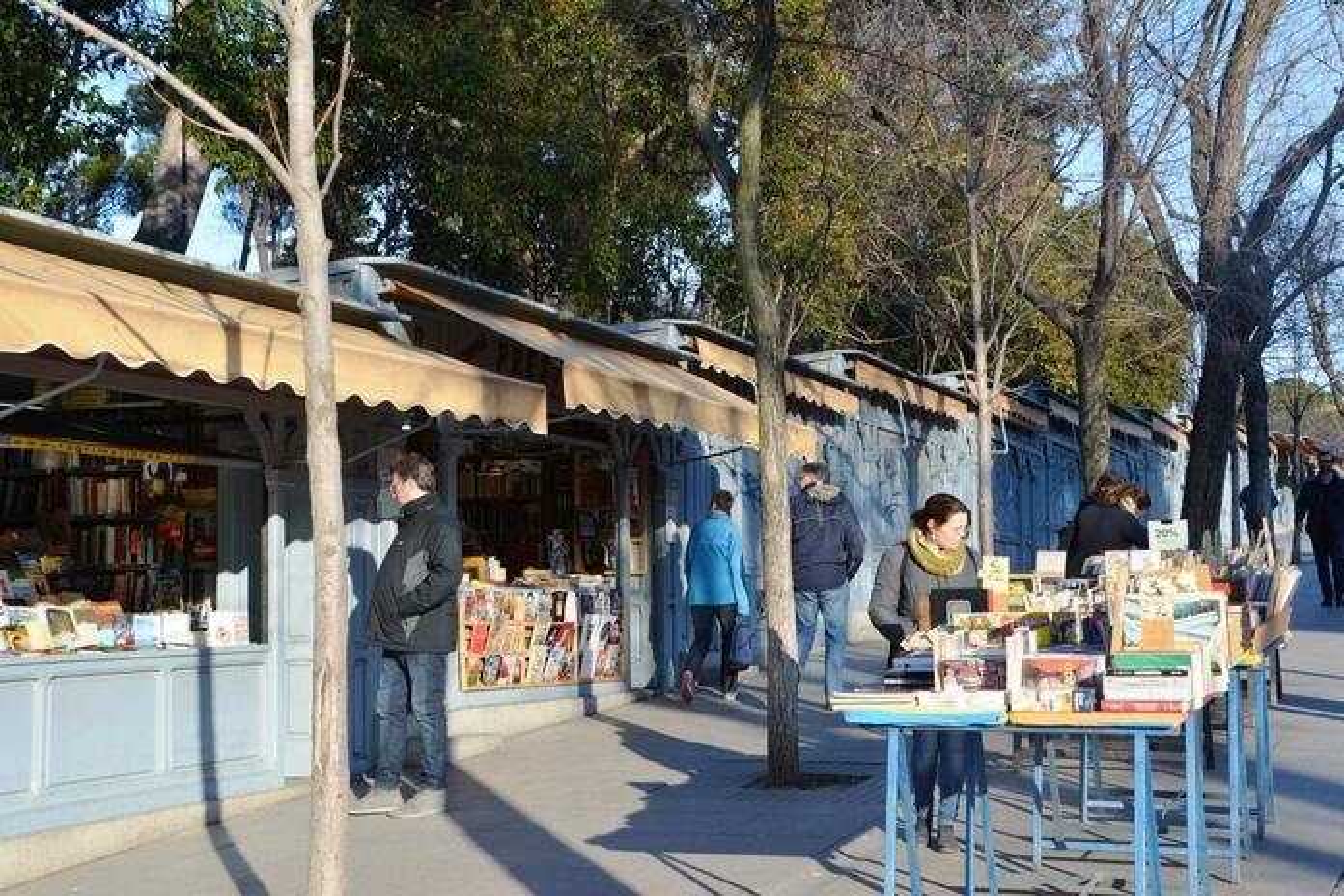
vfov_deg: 25.8
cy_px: 448
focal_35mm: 52
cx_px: 672
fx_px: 1960
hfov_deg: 37.9
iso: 100
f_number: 9
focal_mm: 35
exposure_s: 1/100
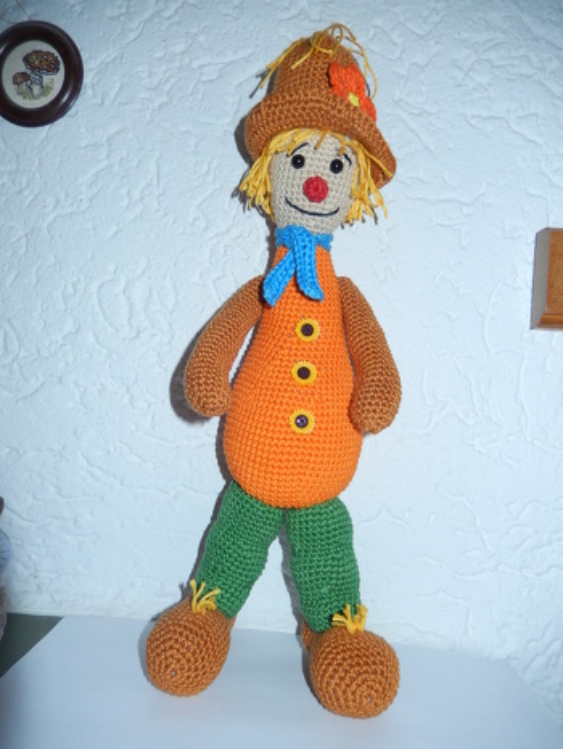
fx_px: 542
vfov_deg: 69.4
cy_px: 374
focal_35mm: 25
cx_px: 282
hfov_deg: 54.9
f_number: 3.4
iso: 200
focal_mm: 4.5
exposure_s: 1/30
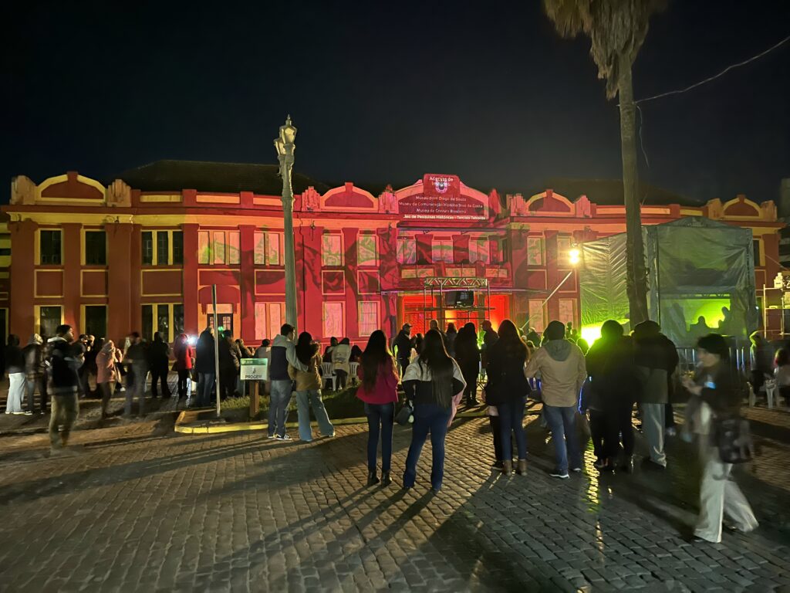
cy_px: 296
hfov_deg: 67.3
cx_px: 395
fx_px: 593
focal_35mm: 26
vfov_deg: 53.1
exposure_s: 1/15
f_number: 1.6
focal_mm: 5.1
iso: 1250
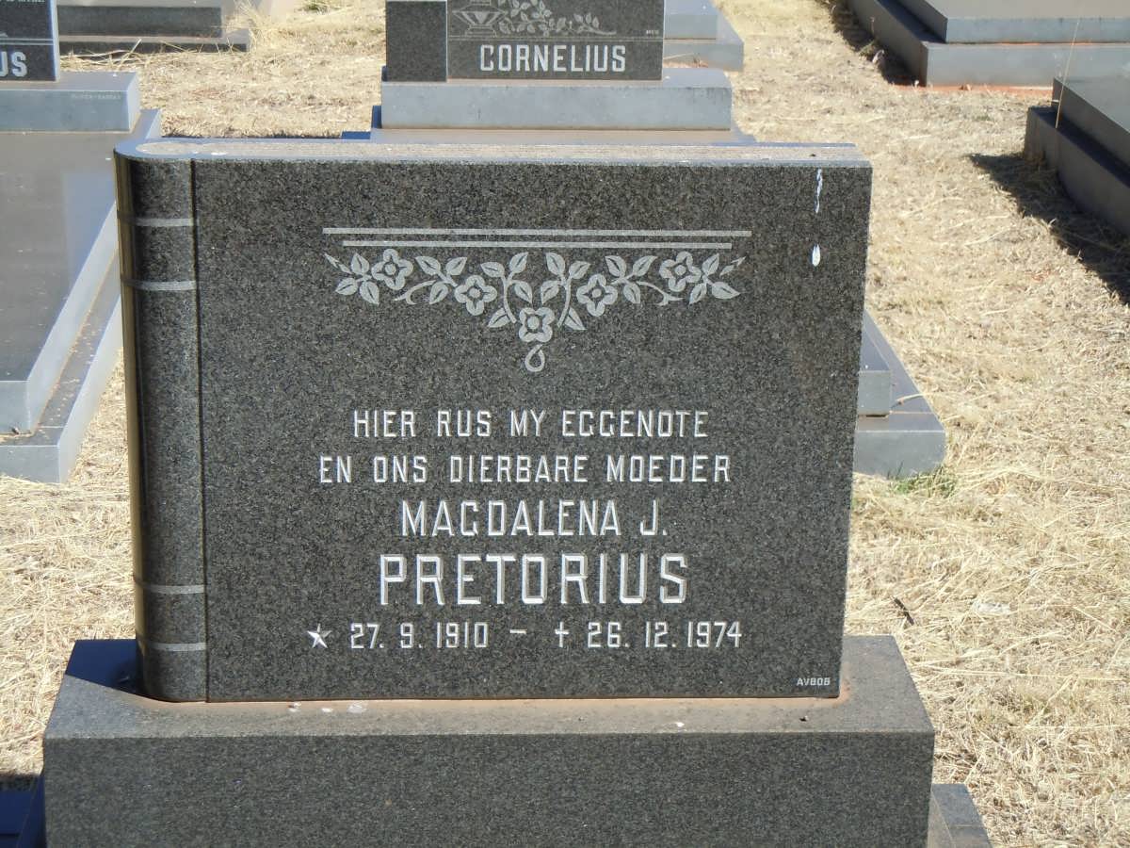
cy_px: 424
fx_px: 2514
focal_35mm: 77
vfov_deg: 19.1
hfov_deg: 25.3
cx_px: 565
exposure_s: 1/800
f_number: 4.3
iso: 200
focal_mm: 13.9
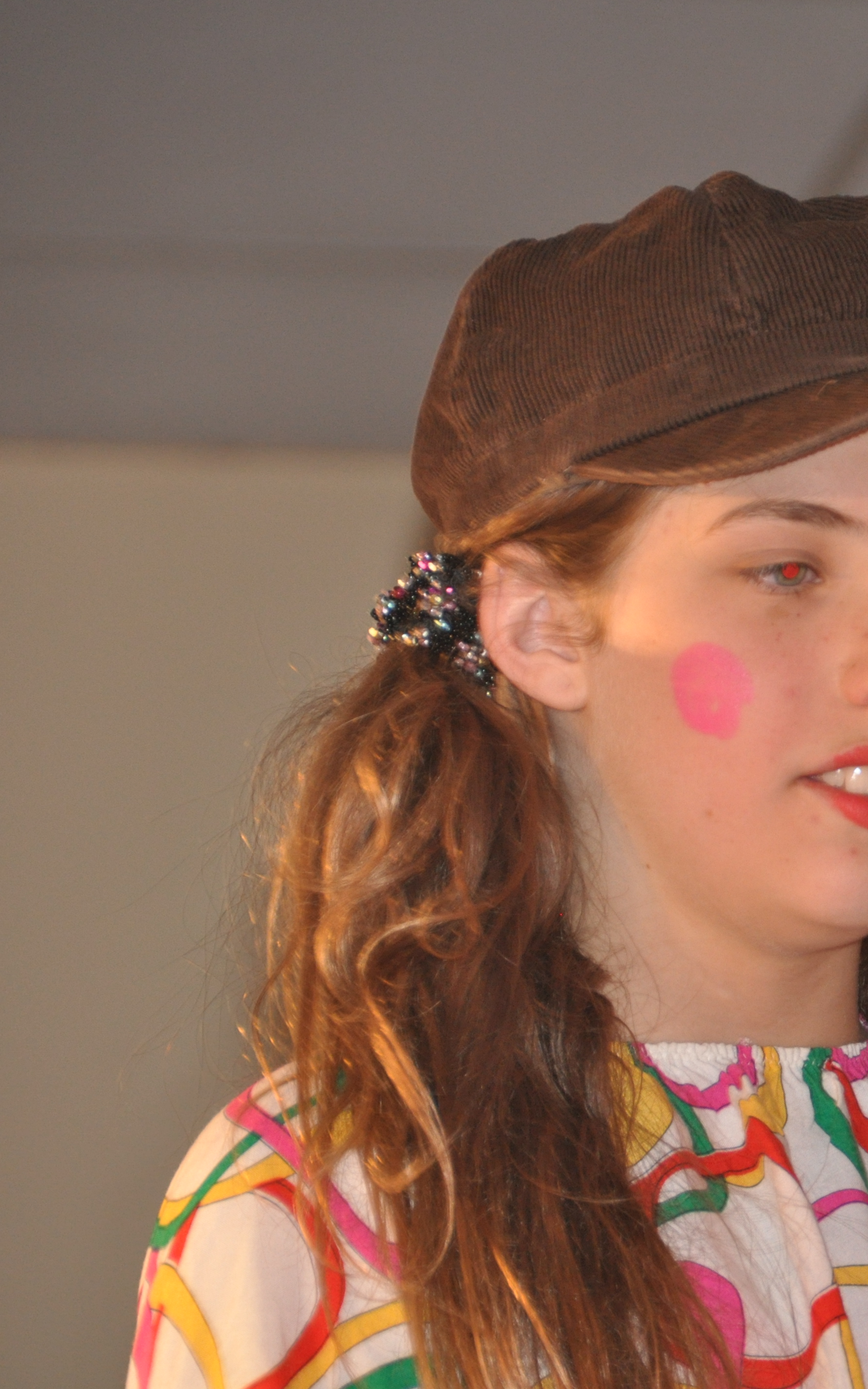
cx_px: 929
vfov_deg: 5.4
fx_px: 14837
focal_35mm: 392
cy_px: 695
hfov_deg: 3.3
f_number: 5.6
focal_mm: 170
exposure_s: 1/30
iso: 800
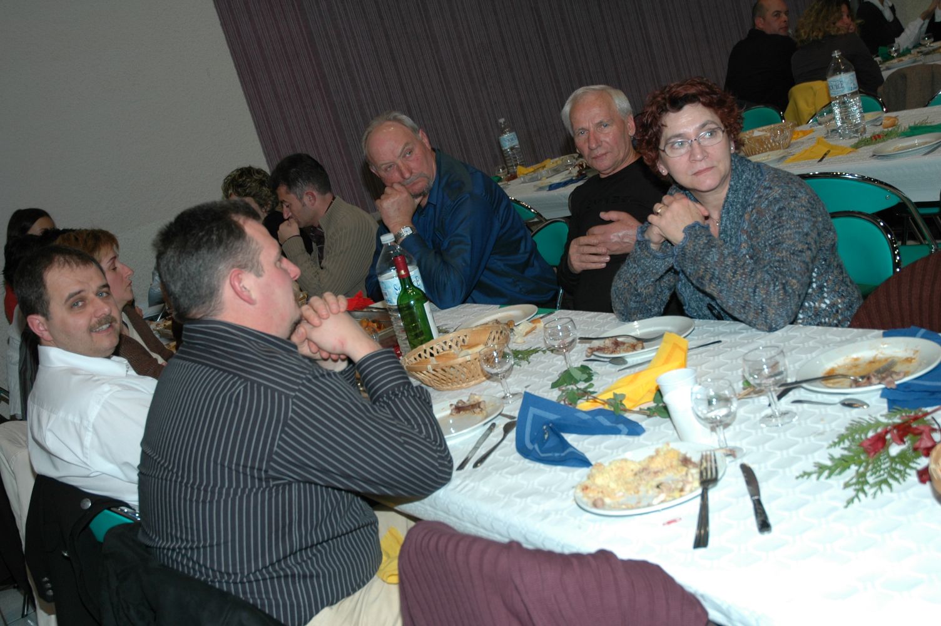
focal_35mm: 40
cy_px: 313
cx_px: 470
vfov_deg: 33.0
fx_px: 1058
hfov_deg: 48.0
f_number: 4
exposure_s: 1/60
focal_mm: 27
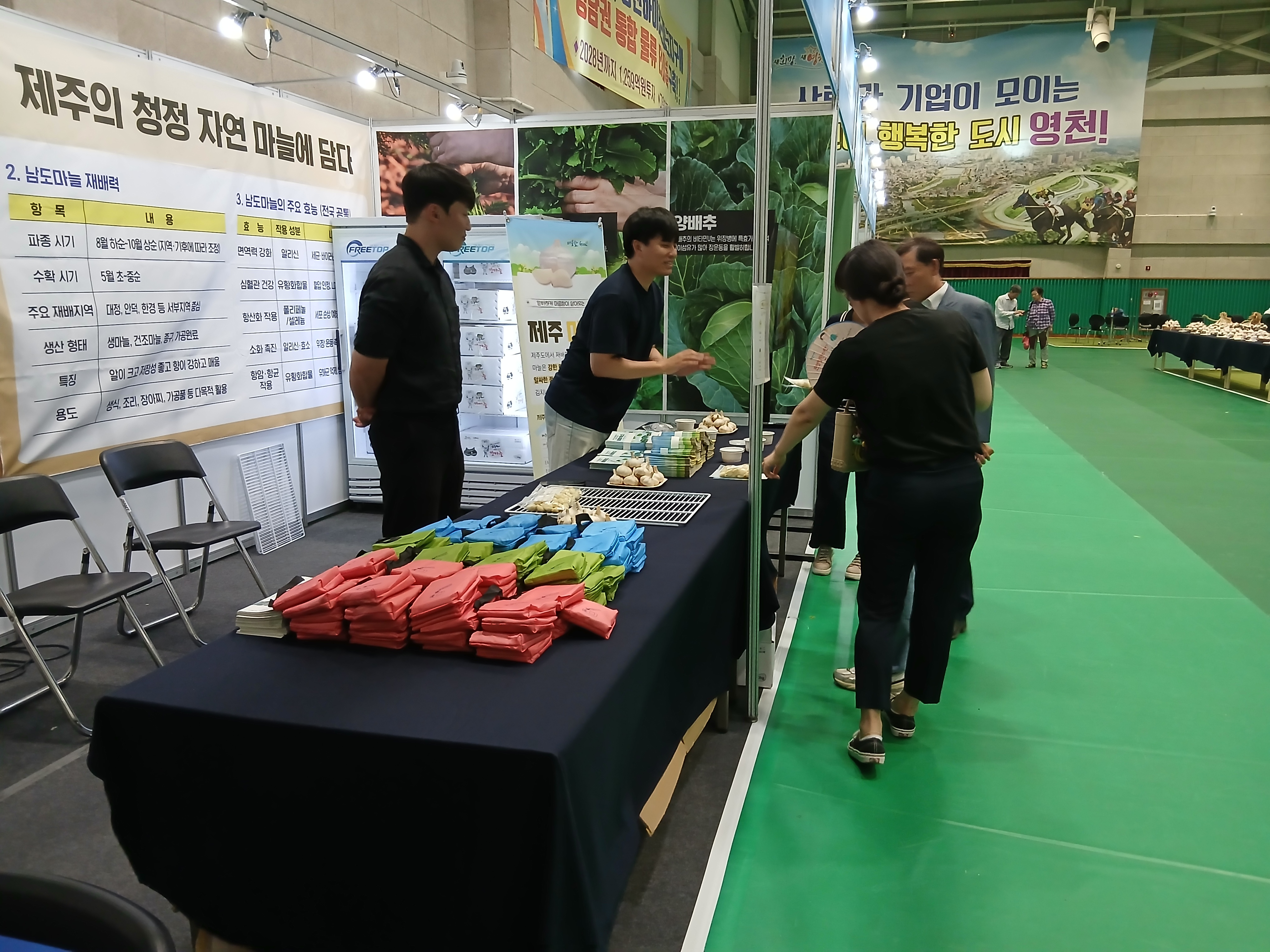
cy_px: 476
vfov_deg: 53.1
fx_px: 954
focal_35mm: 26
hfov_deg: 67.3
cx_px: 635
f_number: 1.8
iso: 320
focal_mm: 3.98
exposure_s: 1/60
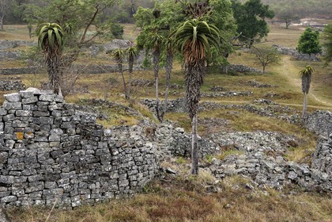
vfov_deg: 24.2
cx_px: 166
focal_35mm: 56
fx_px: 516
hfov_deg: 35.6
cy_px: 111
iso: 400
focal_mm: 56
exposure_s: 1/200
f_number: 5
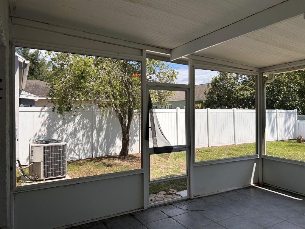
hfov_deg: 67.3
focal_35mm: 26
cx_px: 152
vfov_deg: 53.1
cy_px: 114
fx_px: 229
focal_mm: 5.7
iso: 50
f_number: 1.5
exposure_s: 1/2045
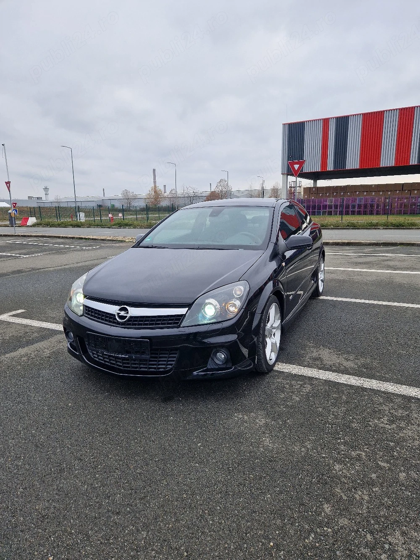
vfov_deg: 73.9
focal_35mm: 23
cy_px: 280
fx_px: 372
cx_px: 210
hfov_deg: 58.9
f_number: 1.8
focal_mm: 5.4
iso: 50
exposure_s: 1/263
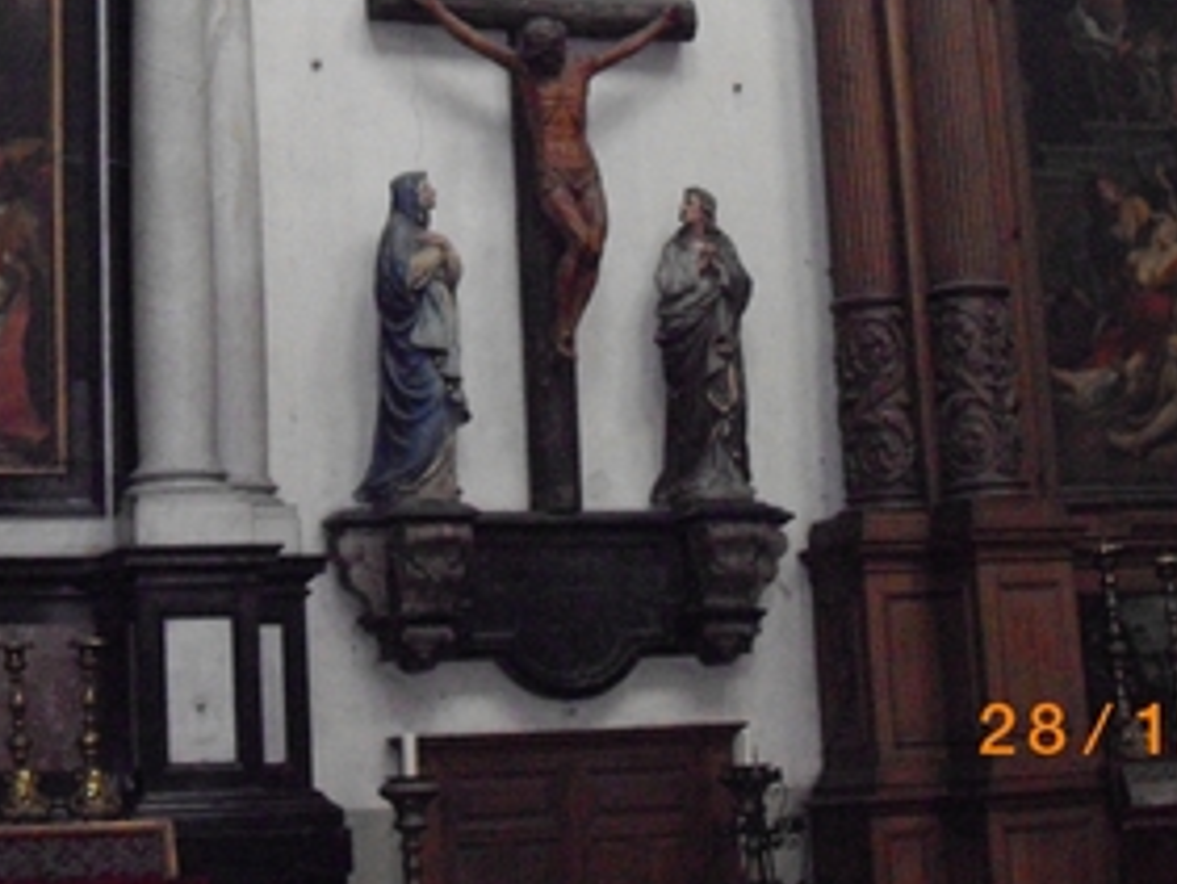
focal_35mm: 81
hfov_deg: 24.1
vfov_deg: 17.8
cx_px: 469
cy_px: -4
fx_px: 2755
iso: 800
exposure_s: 1/40
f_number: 2.8
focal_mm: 7.9
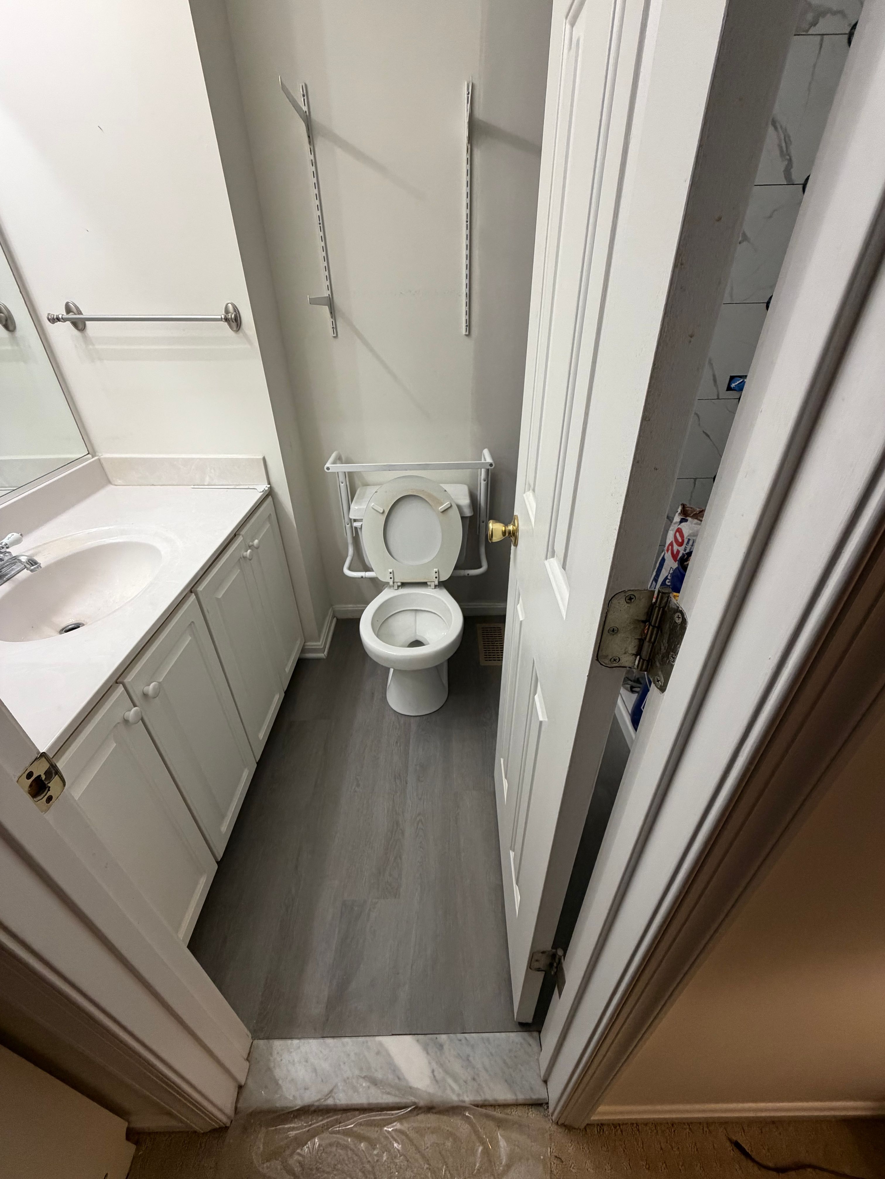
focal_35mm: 14
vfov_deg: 102.1
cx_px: 442
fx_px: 477
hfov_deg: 85.7
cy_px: 590
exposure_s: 1/120
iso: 250
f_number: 2.2
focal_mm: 2.22
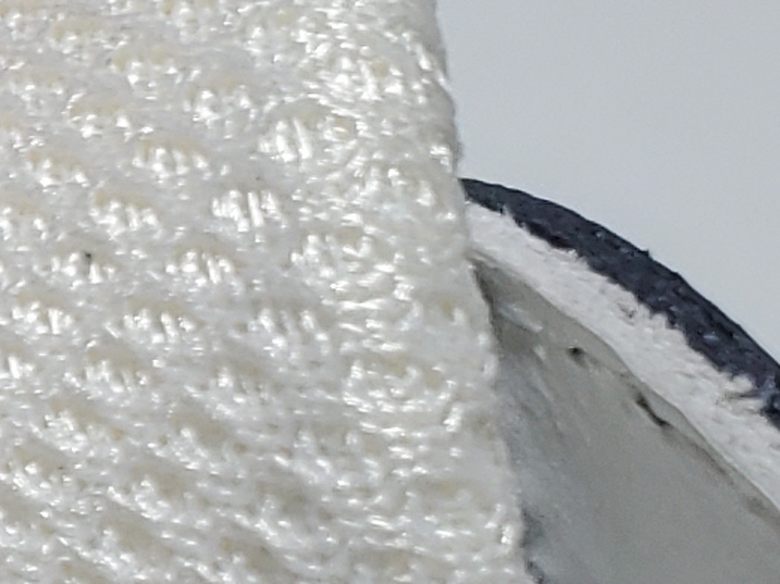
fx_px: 4527
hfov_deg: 9.5
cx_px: -474
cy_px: 1201
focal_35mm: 201
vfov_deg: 7.1
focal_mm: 4.3
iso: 50
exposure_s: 1/274
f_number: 2.4
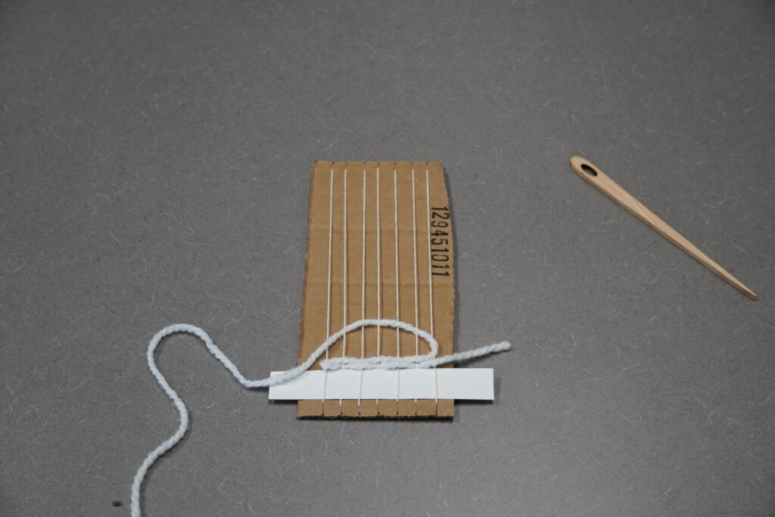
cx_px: 388
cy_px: 258
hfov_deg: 38.9
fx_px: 1098
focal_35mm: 51
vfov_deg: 26.5
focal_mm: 34
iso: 800
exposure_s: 1/160
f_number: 4.5
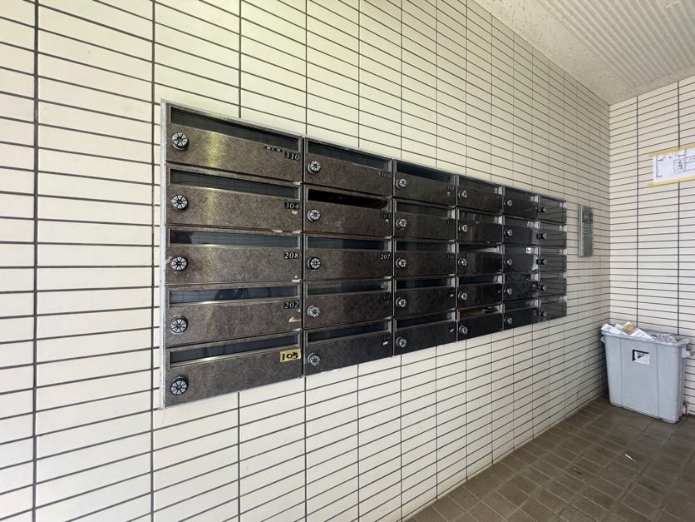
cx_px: 348
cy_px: 261
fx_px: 281
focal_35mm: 14
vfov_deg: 85.7
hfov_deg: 102.1
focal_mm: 2.22
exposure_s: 1/50
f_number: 2.2
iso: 320
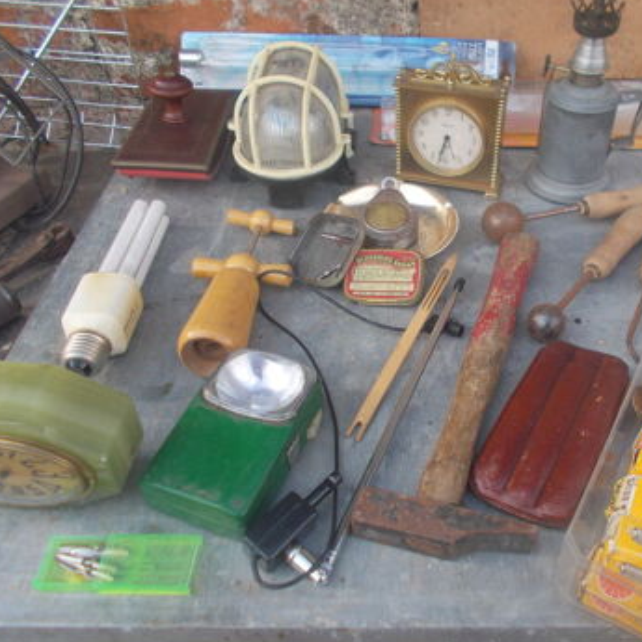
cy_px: 329
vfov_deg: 51.1
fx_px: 671
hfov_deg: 50.2
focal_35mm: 32
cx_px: 426
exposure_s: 1/200
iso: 80
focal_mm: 4.6
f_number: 3.2
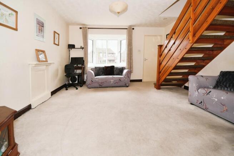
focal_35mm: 15
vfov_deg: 77.4
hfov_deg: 100.4
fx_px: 98
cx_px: 117
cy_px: 78
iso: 800
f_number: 7.1
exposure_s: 1/60
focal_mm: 10
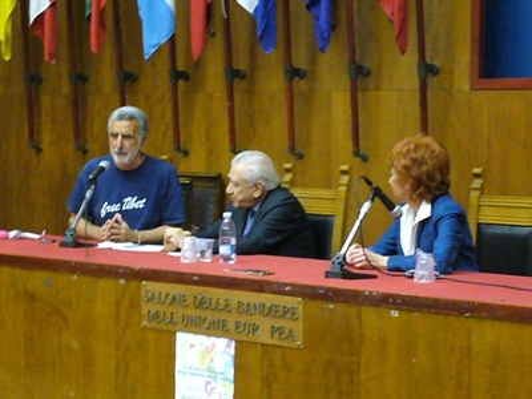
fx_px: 1583
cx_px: 266
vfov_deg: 14.4
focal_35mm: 103
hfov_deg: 19.1
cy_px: 200
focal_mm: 17
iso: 1600
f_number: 4.9
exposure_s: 1/8
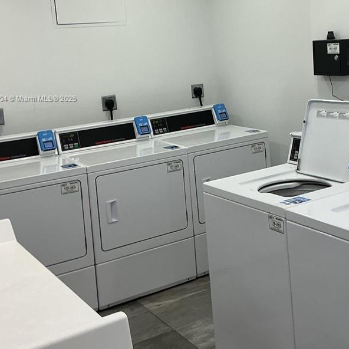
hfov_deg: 32.5
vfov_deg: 32.3
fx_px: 593
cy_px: 99
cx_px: 233
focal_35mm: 52
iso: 64
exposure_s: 1/120
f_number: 1.8
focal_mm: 3
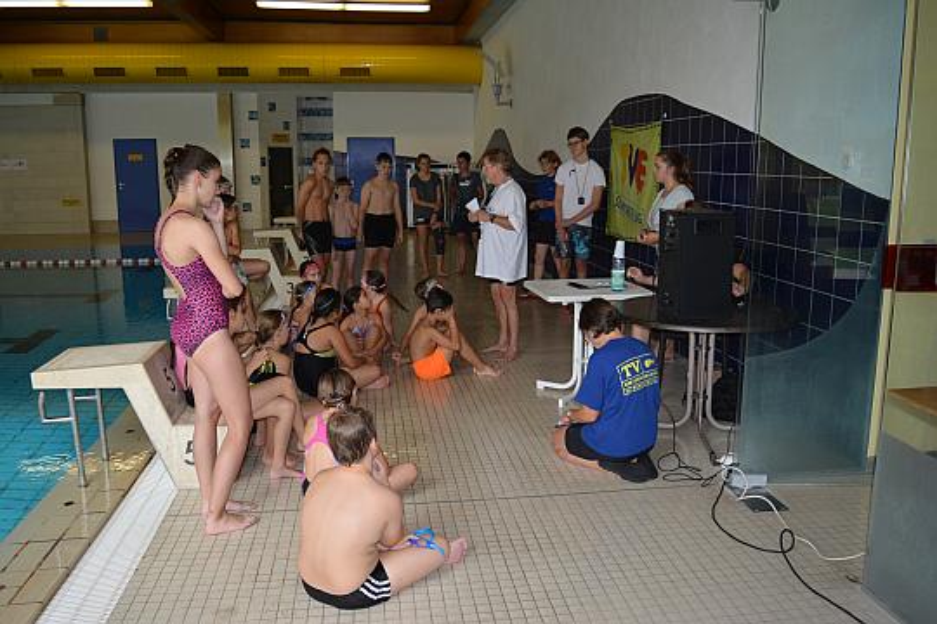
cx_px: 468
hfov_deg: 61.9
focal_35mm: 30
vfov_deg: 43.6
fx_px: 781
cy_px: 312
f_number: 3.8
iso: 200
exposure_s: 1/160
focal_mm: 20
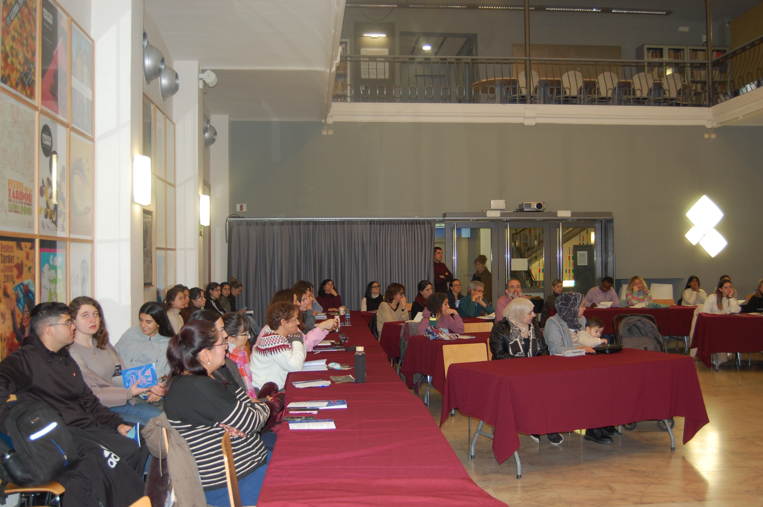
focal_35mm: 34
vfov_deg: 38.3
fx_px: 731
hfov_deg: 55.1
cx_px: 382
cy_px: 254
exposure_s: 1/60
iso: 450
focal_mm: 23
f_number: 3.8
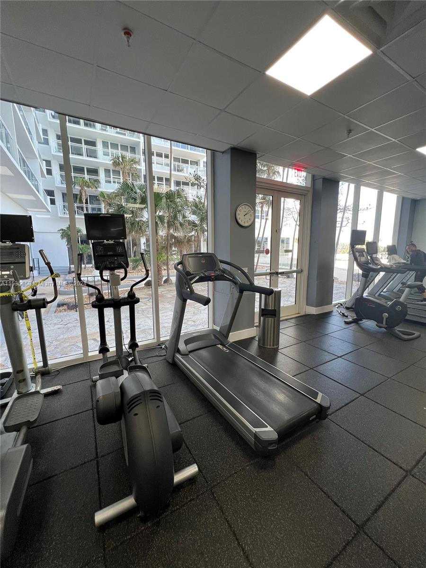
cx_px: 213
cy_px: 284
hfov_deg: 89.9
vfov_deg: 106.2
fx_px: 213
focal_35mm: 13
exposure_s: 1/120
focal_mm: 1.57
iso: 125
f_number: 1.8
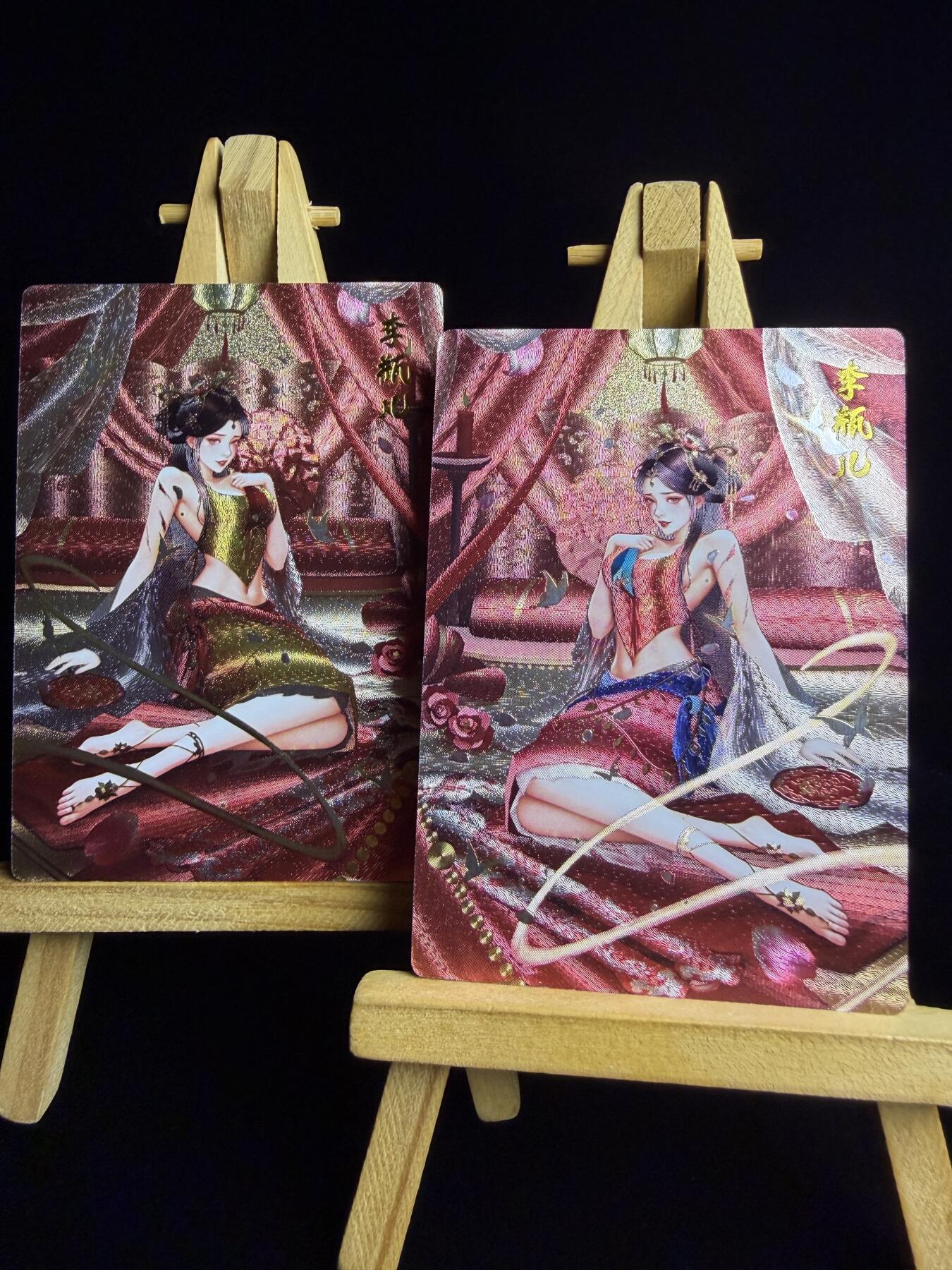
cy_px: 635
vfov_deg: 71.6
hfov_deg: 56.8
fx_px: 880
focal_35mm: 24
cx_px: 476
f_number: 2.2
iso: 160
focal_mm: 2.22
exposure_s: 1/100
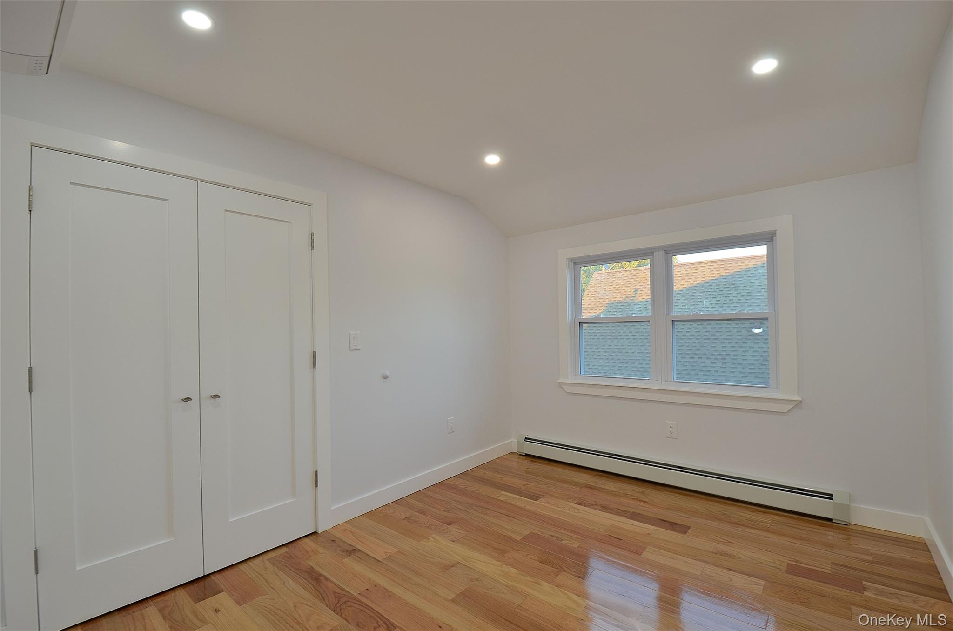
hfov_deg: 100.5
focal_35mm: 15
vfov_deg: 77.1
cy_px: 316
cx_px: 476
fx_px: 396
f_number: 8
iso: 100
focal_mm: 10
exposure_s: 1/6
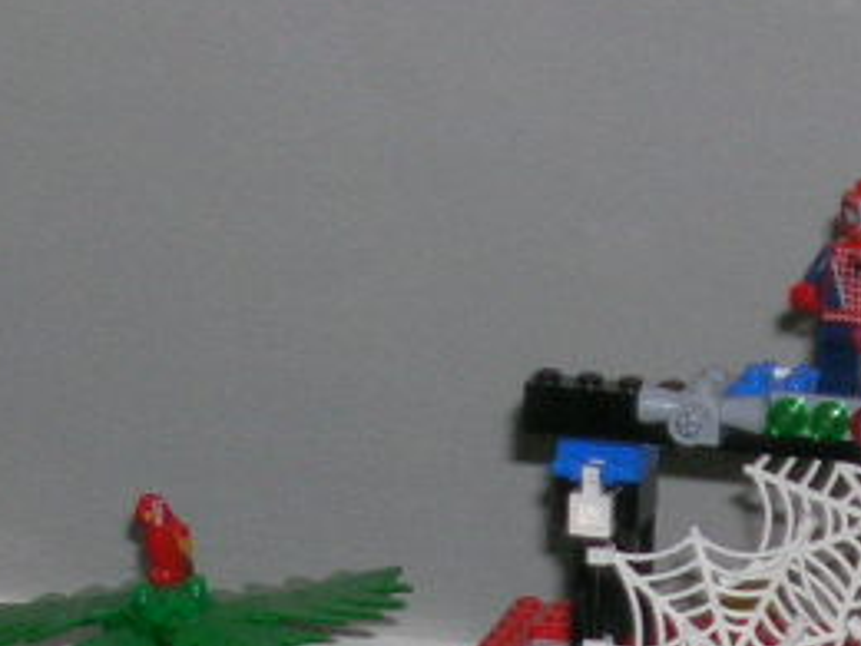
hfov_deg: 4.9
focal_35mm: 401
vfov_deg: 3.7
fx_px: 9974
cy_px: 964
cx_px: 755
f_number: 4.9
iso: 108
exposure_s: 1/60.1
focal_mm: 17.1
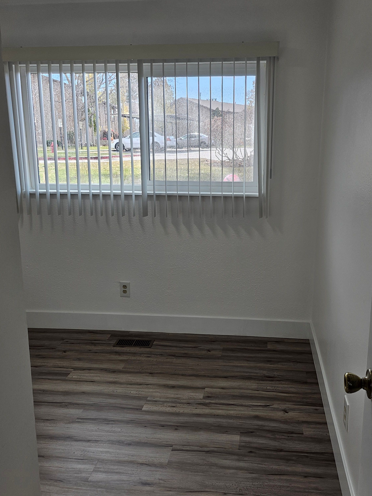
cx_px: 208
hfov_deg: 44.1
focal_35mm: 32
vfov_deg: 56.8
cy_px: 252
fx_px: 459
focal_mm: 5
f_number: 1.8
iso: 50
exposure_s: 1/222
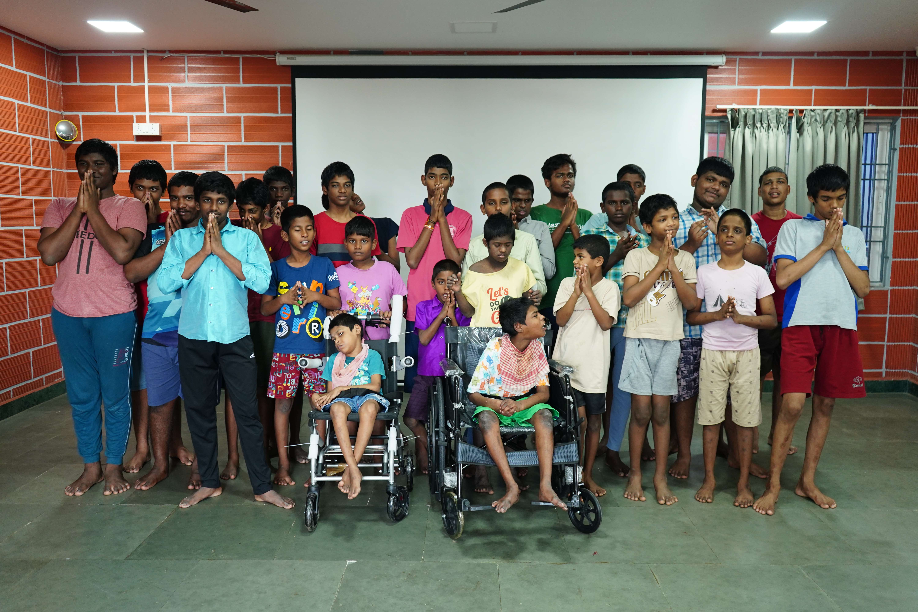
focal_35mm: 30
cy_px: 306
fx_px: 765
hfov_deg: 61.9
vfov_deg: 43.6
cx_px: 459
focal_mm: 30
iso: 1600
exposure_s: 1/125
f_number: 3.5
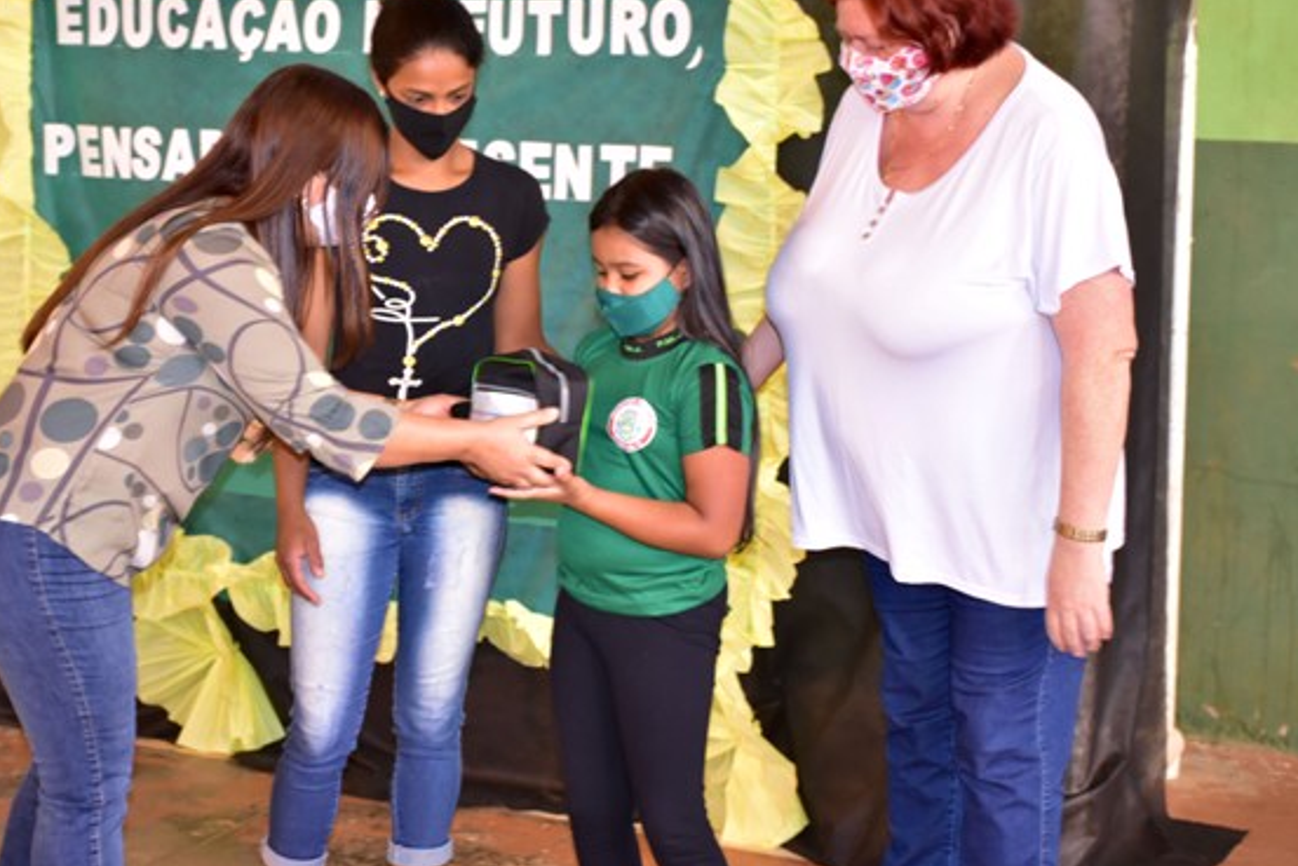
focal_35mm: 66
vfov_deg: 20.6
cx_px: 610
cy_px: 398
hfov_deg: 30.5
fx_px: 2380
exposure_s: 1/50
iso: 800
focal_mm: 38
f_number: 4.5
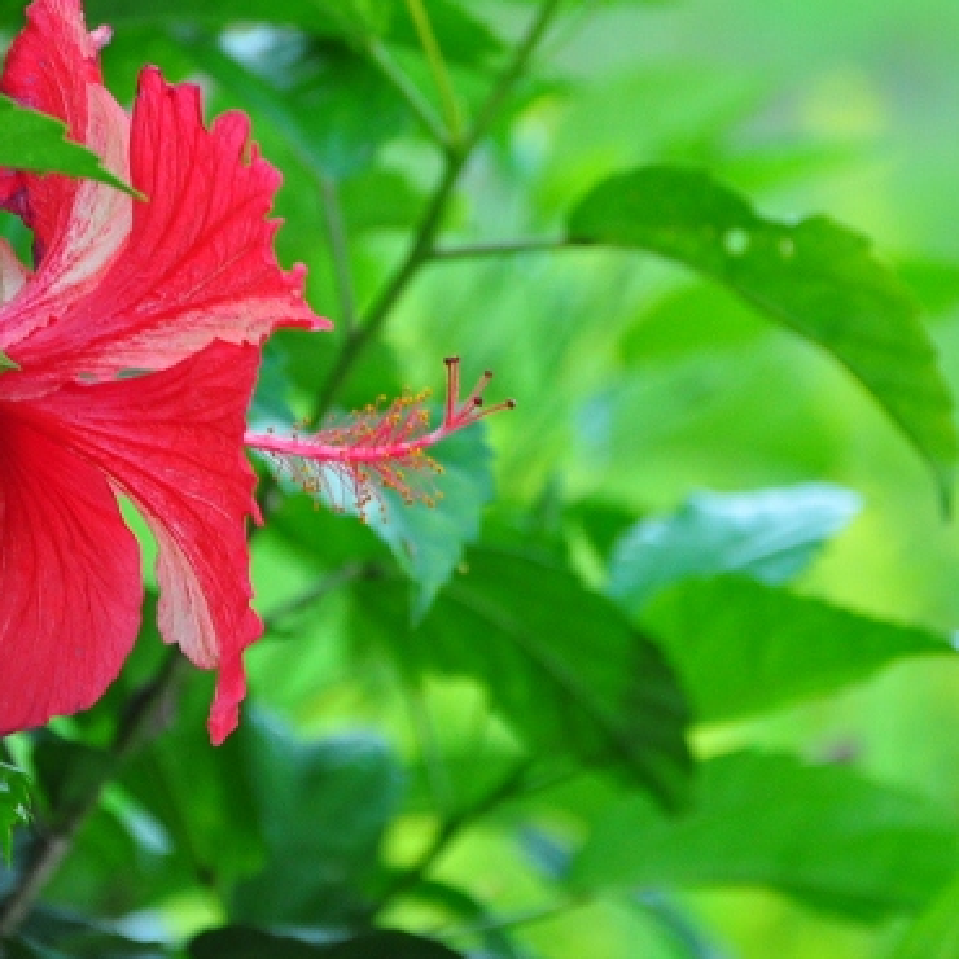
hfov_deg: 6.1
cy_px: 320
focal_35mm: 289
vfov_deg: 6.1
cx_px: 578
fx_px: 9056
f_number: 5.6
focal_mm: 105
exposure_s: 1/60
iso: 640
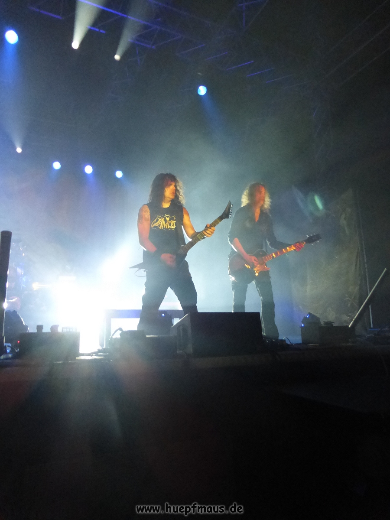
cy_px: 260
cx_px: 195
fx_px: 361
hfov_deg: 56.8
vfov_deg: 71.6
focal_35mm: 24
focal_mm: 4.3
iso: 800
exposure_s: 1/30
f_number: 3.3
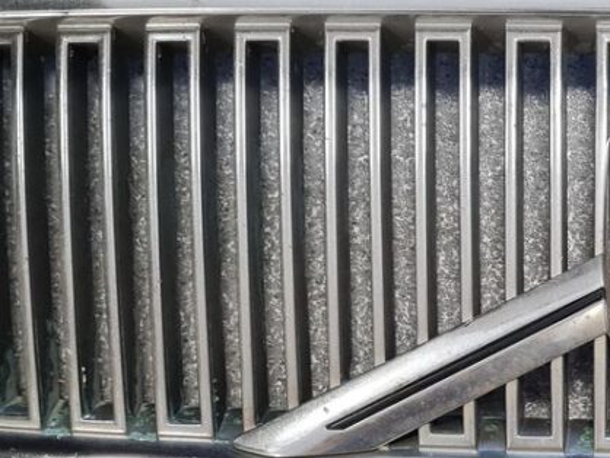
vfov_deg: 17.0
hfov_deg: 21.3
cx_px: 671
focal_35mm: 87
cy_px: 249
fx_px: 1534
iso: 320
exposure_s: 1/100
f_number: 1.8
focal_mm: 5.4
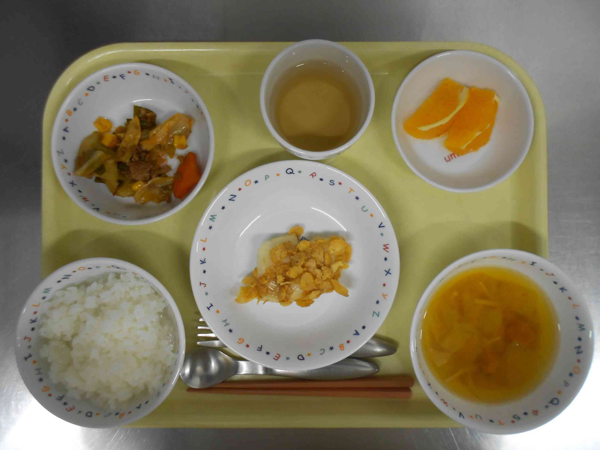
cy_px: 225
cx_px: 300
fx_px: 451
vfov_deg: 53.1
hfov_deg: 67.3
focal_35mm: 26
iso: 160
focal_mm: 4.6
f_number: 3.2
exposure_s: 1/30
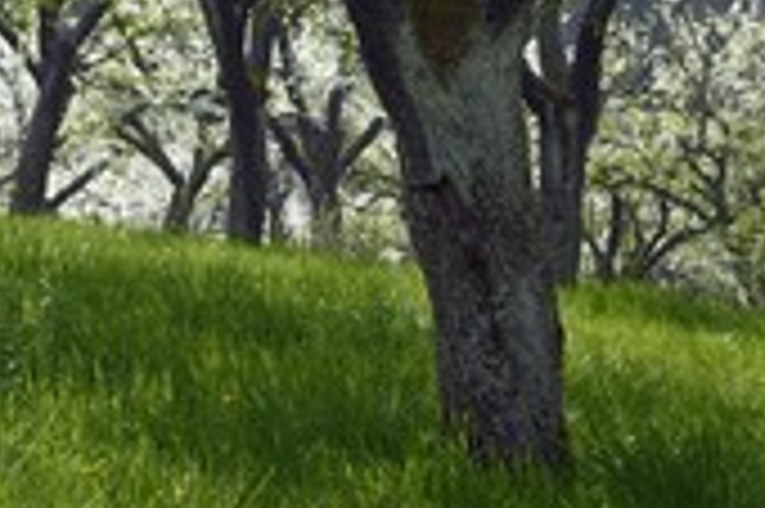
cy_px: -58
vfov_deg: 4.5
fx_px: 6390
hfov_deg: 6.8
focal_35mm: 301
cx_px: 14
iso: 400
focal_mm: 122
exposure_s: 1/320
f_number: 13
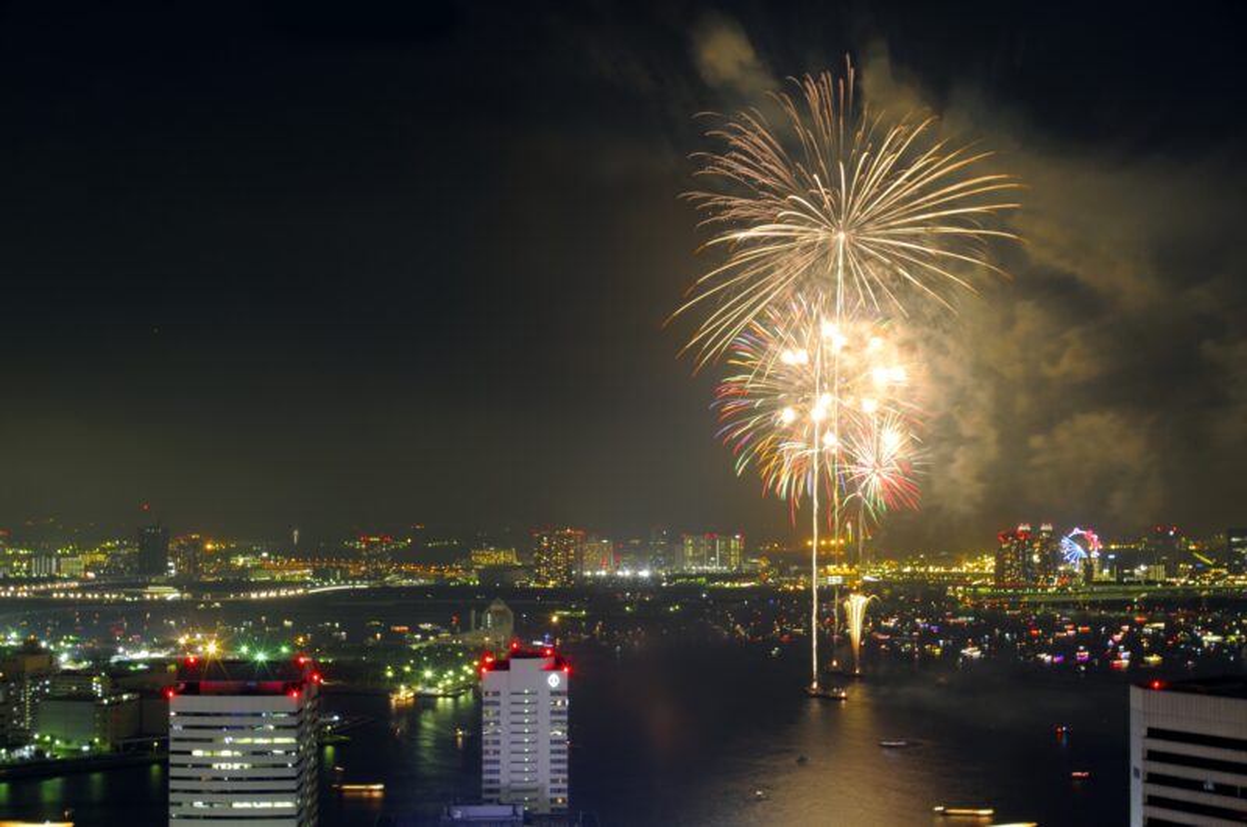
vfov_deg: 29.8
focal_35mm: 45
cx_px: 624
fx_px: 1557
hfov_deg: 43.7
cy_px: 414
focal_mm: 30
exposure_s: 10
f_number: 8
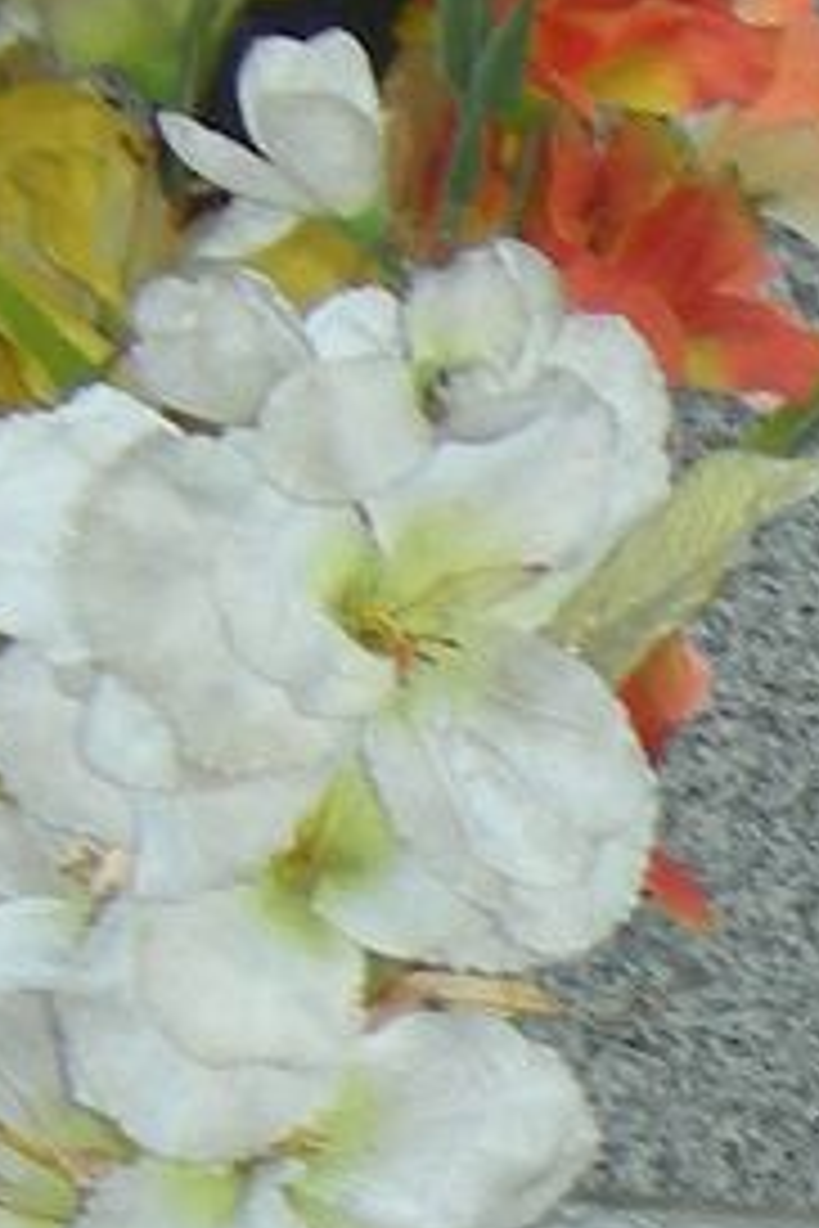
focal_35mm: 230
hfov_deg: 5.8
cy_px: 1304
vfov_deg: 8.9
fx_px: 7848
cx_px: 1714
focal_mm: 5.3
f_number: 2.9
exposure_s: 1/57.1
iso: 64
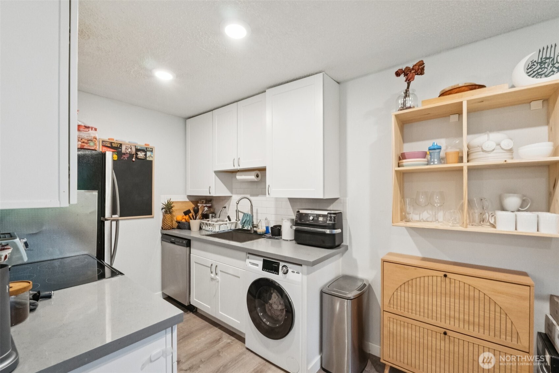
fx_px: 233
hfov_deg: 100.4
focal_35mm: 15
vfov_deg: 77.3
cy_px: 186
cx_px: 280
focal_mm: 10
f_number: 9
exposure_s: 1/30
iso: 3200
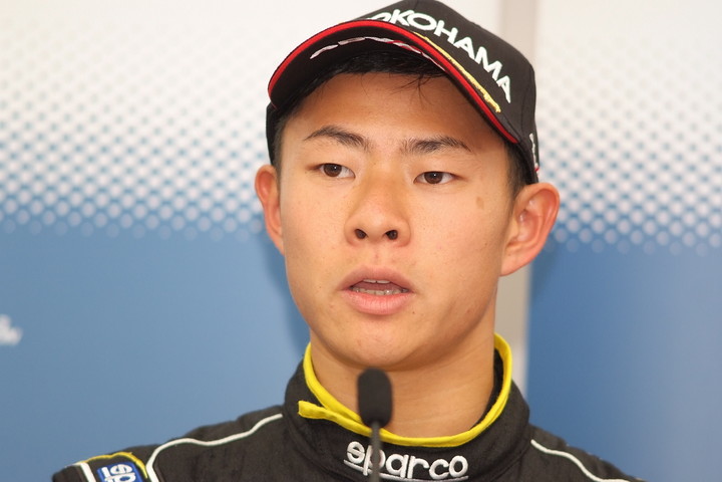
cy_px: 241
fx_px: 5415
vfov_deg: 5.1
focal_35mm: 270
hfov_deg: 7.6
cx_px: 361
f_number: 2.8
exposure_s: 1/250
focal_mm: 180
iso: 800
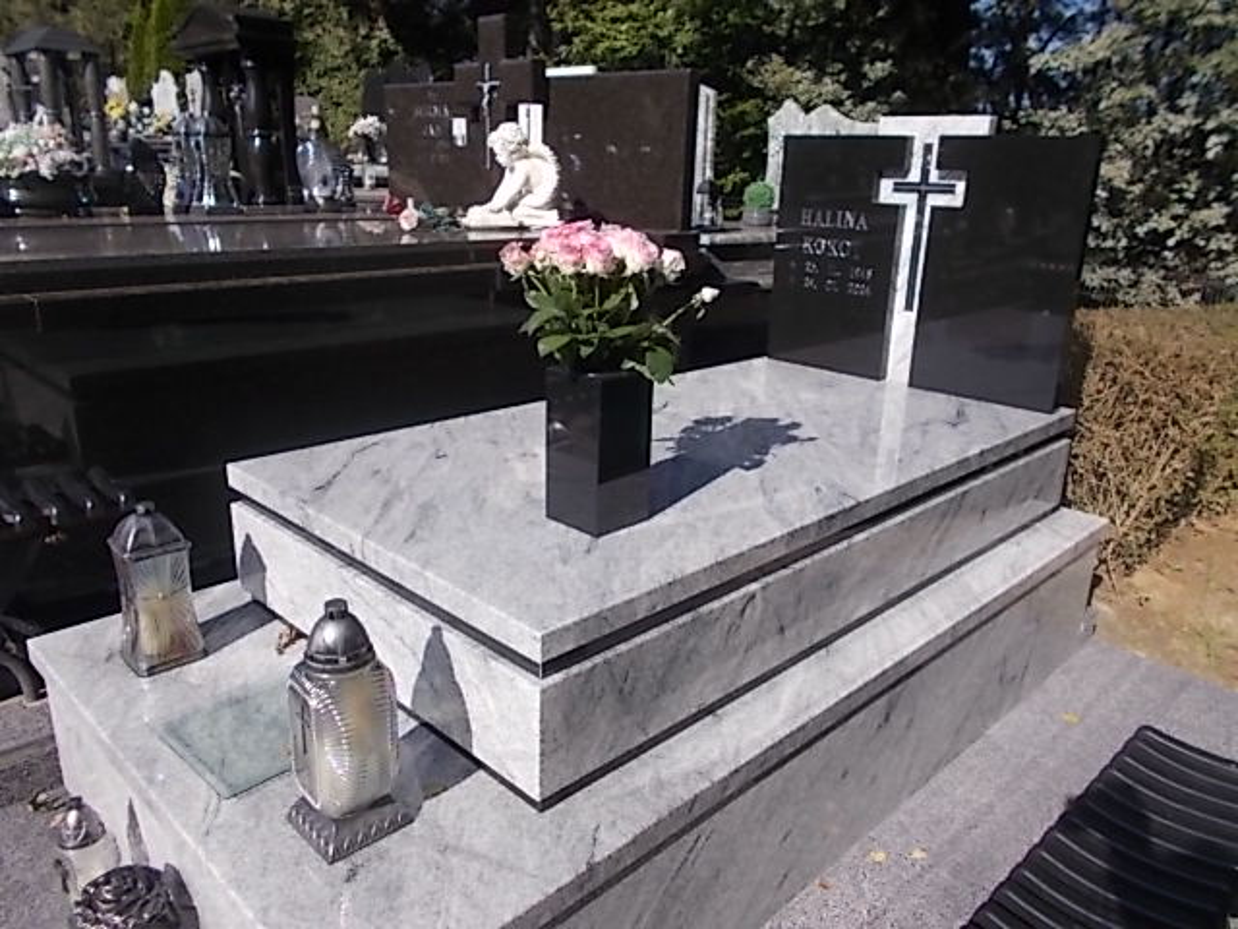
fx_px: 930
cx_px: 619
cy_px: 464
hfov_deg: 67.3
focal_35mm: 26
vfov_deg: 53.1
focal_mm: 4.6
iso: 80
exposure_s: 1/160
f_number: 8
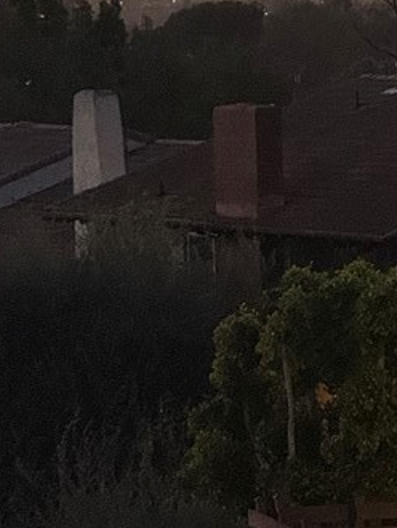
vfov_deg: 5.3
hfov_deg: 4.0
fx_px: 5681
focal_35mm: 372
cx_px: 363
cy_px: 197
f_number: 2.8
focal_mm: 15.66
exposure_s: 1/40
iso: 800
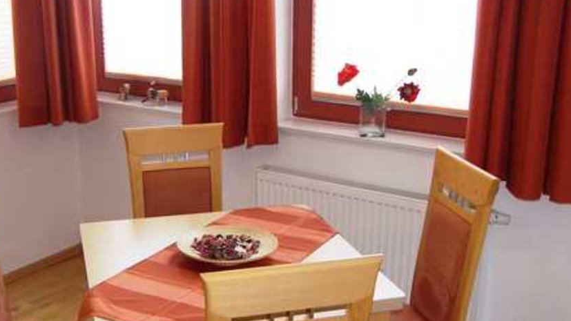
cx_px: 209
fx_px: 742
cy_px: 193
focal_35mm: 49
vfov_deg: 24.4
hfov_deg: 41.7
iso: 50
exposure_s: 1/50
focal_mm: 6.5
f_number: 3.2
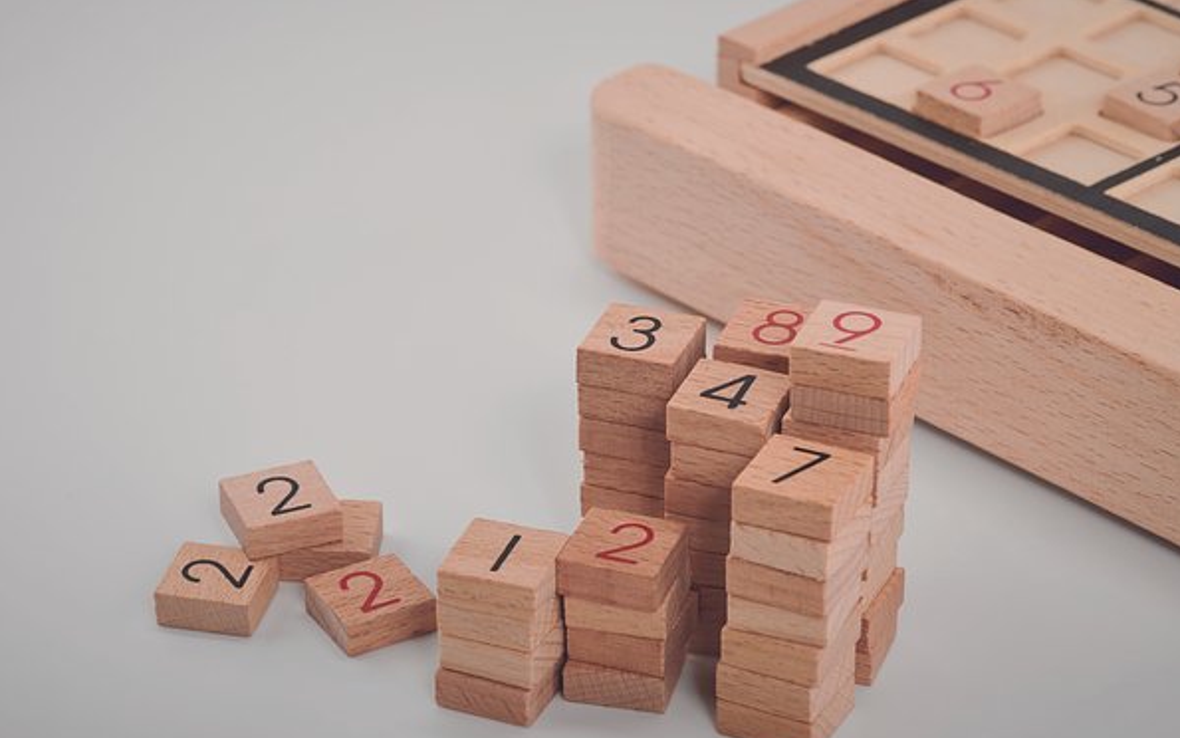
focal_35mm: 108
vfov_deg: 12.1
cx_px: 593
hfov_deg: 19.3
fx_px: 3473
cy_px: 361
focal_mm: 105
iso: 64
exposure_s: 1/125
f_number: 22
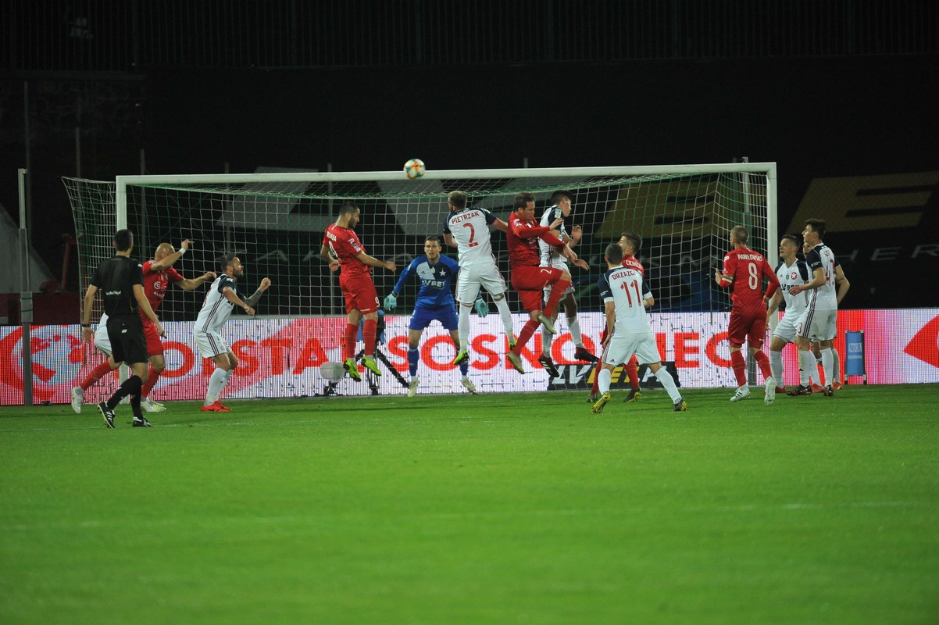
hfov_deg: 5.2
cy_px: 312
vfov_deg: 3.4
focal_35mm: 400
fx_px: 10427
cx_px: 470
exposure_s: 1/800
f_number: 4
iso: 3200
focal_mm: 400
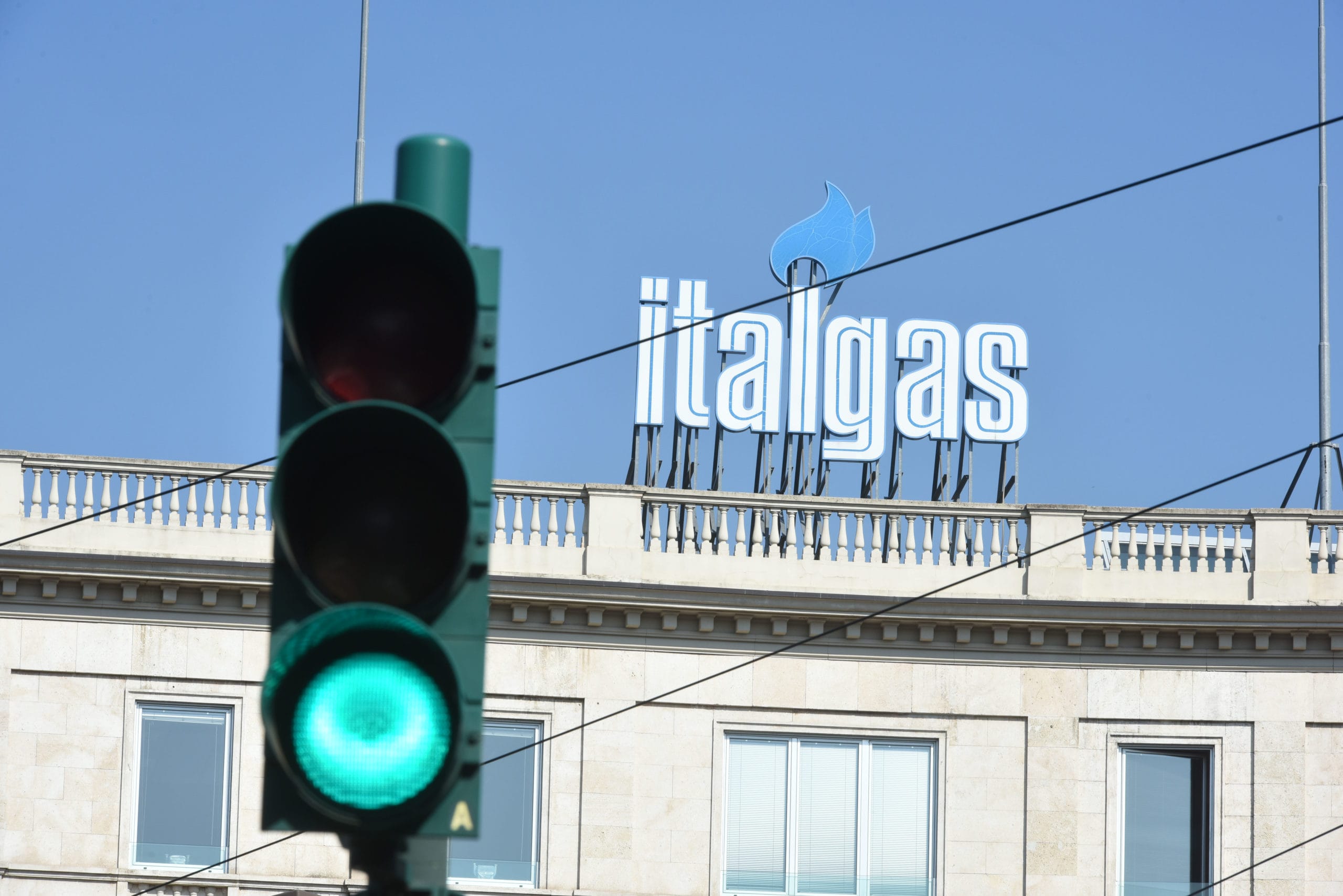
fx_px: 6717
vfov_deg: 7.6
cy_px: 448
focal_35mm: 180
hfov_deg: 11.4
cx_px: 672
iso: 400
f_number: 14
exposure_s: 1/320
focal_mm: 180
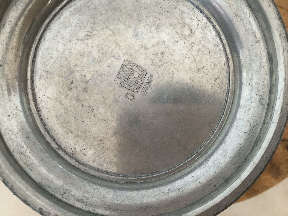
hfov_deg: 58.4
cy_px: 108
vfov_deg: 45.4
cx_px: 144
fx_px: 258
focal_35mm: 31
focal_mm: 3.3
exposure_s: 1/33
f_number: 2.4
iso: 64
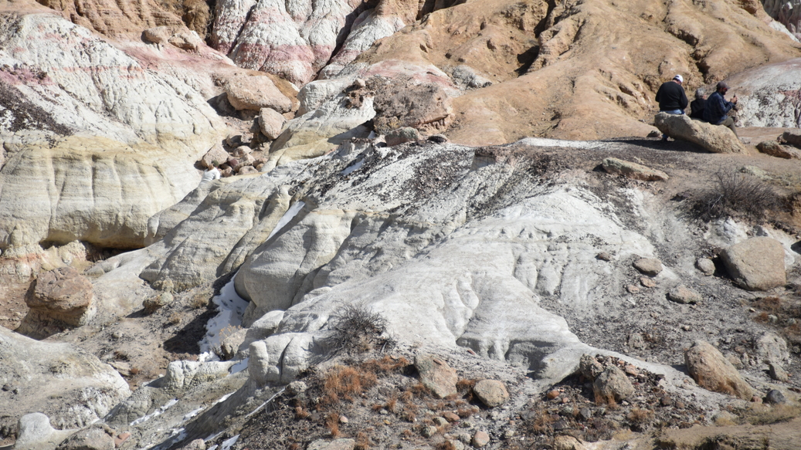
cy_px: 133
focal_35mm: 388
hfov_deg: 5.6
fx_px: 8240
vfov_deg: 3.1
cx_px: 324
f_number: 6.3
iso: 100
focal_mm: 300
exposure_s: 1/640
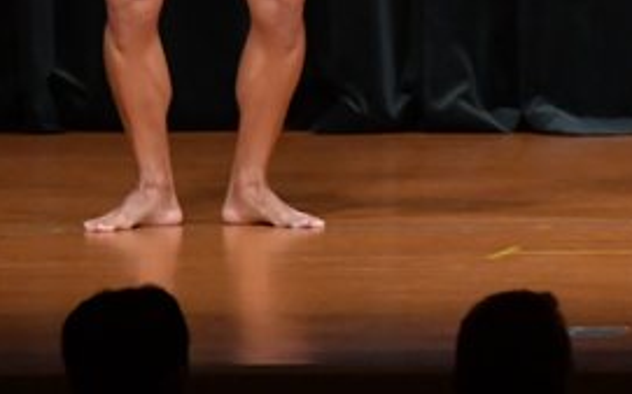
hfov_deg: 3.0
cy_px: -114
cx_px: 708
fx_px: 12032
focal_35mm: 699
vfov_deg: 1.9
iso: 5000
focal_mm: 160
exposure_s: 1/400
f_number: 5.6
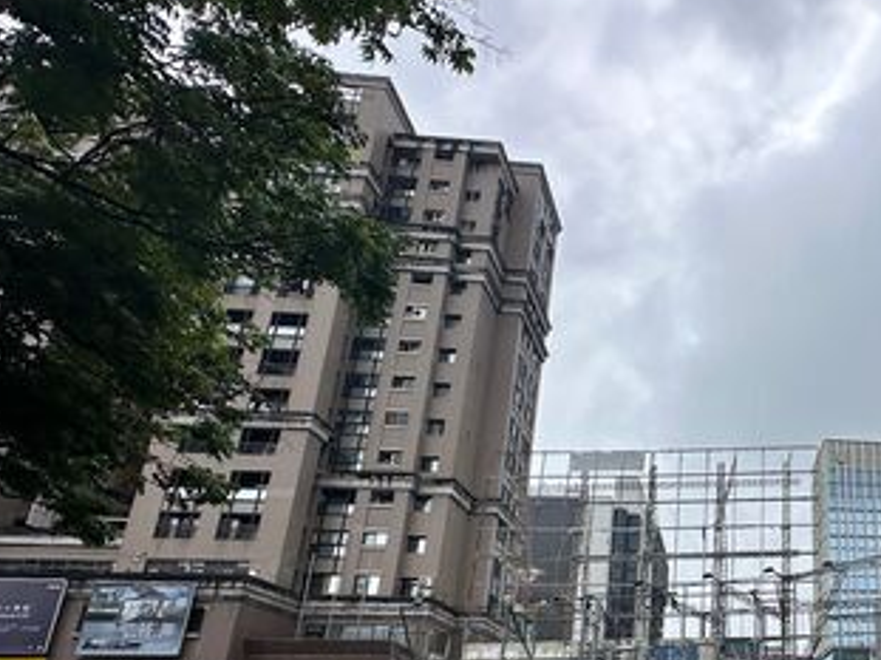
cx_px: 805
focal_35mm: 27
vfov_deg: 47.9
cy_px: 547
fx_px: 687
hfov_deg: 55.9
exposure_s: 1/997
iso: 40
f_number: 2.2
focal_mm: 2.22
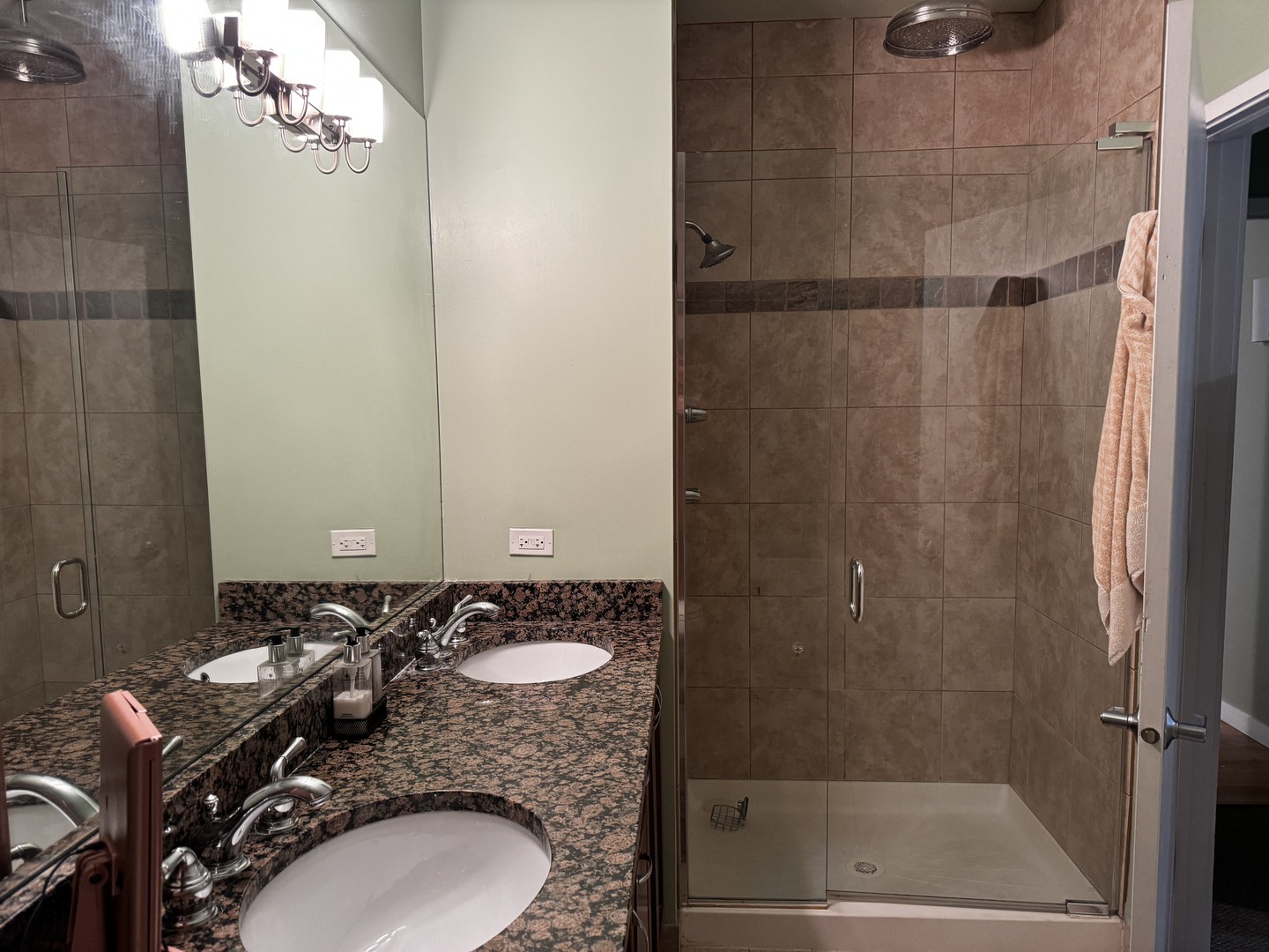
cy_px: 476
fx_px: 880
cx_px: 634
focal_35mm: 24
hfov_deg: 71.6
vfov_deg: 56.8
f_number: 1.78
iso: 250
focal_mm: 6.86
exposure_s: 1/60
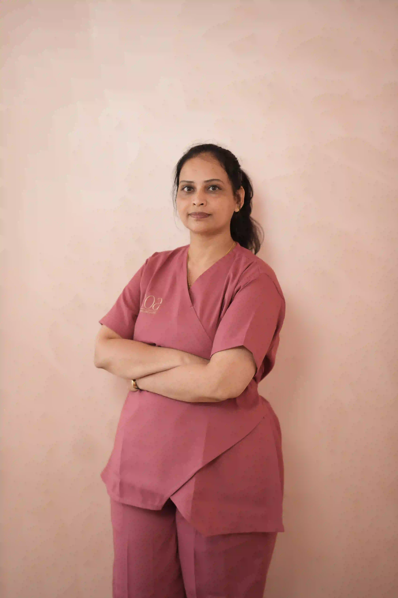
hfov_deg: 27.0
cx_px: 199
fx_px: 829
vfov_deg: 39.6
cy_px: 299
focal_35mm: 50
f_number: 2
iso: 1600
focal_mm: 50
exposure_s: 1/640
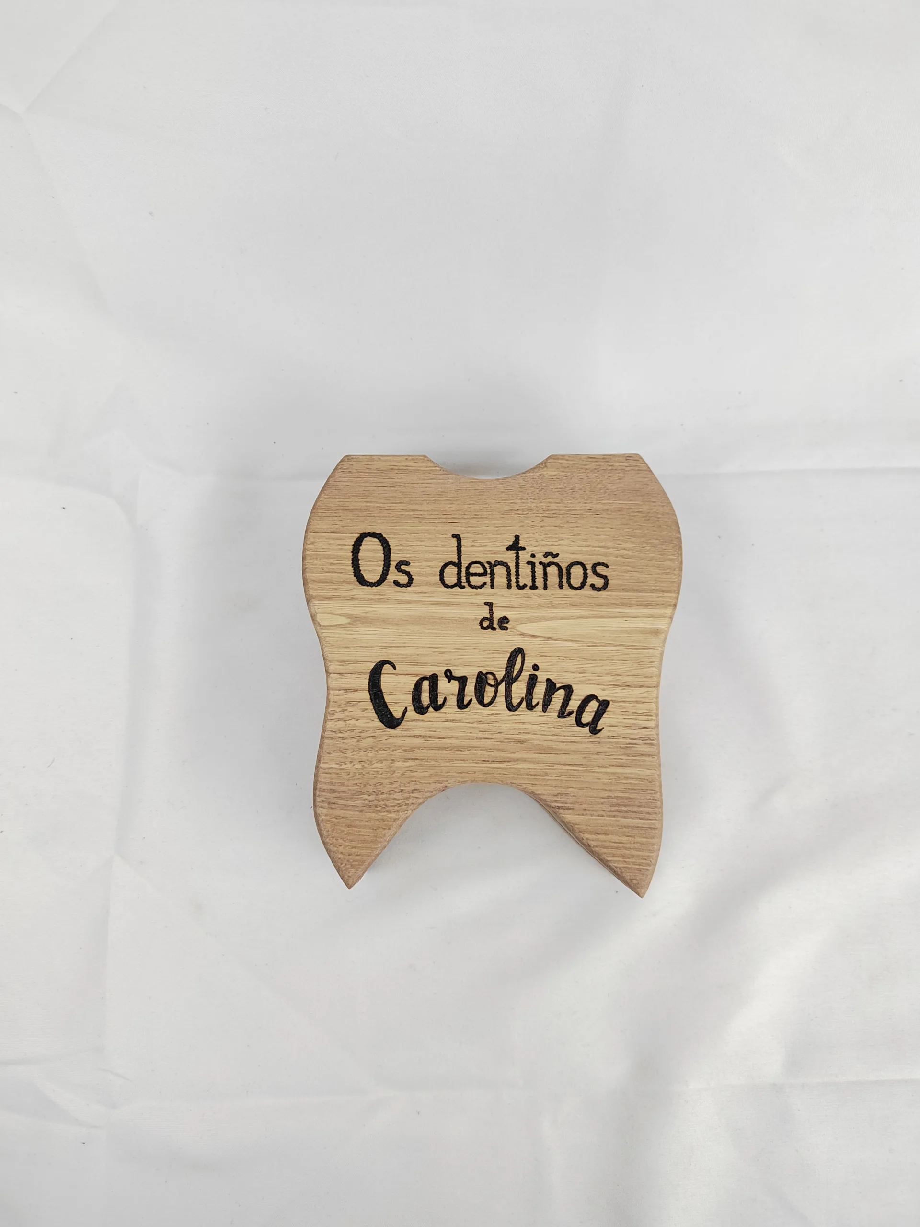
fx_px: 815
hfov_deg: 58.9
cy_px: 614
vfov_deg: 73.9
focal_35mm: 23
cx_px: 460
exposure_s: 1/120
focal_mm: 5.52
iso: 309
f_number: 1.9
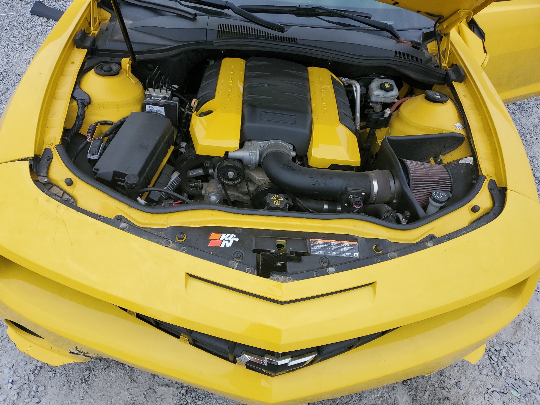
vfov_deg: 53.1
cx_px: 270
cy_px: 202
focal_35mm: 26
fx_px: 406
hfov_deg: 67.3
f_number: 1.5
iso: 50
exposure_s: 1/667
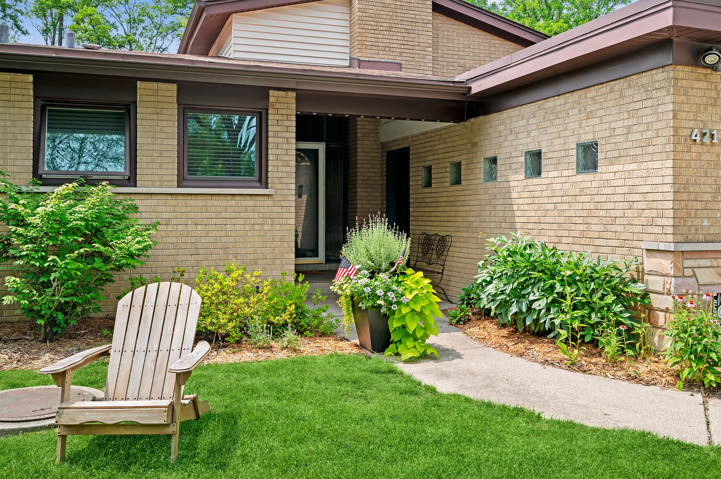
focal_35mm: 30
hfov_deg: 62.0
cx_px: 360
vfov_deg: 43.6
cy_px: 240
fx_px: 600
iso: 200
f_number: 8
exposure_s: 1/30
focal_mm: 30
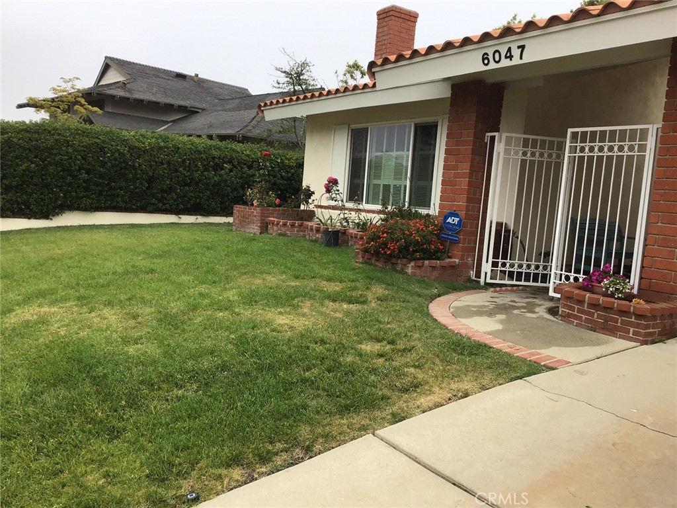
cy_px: 254
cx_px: 338
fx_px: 606
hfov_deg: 58.4
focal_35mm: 31
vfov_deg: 45.4
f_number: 2.4
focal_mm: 3.3
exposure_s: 1/243
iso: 25
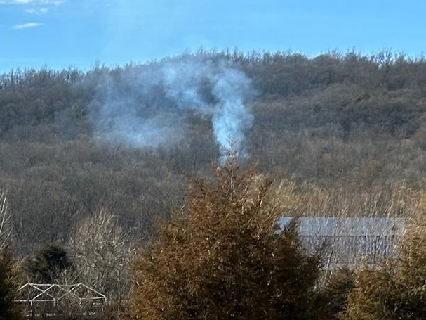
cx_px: -86
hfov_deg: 11.9
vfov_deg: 8.9
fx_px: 1993
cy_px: 496
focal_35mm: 162
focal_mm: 6.86
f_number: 1.78
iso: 64
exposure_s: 1/1916
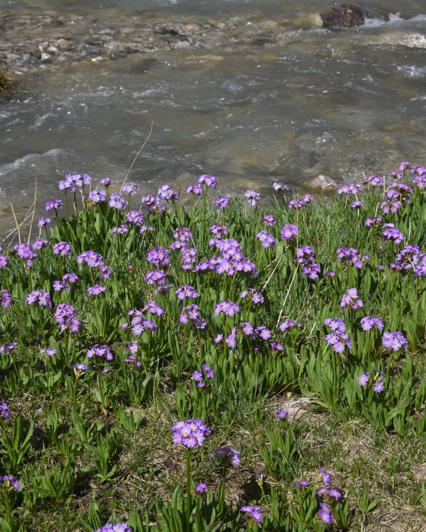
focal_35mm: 71
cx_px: 223
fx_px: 1119
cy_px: 267
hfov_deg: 21.6
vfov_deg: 26.8
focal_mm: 50
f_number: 16
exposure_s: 1/125
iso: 160
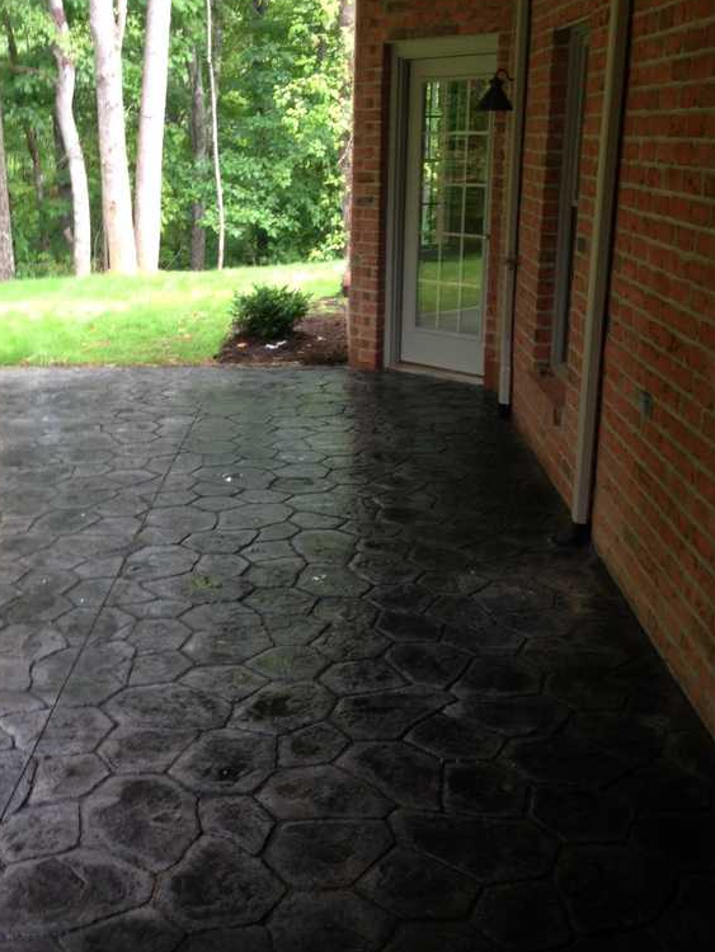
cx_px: 241
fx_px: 1211
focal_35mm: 44
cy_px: 418
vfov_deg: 42.9
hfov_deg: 32.6
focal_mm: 4.13
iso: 50
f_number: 2.4
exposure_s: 1/24
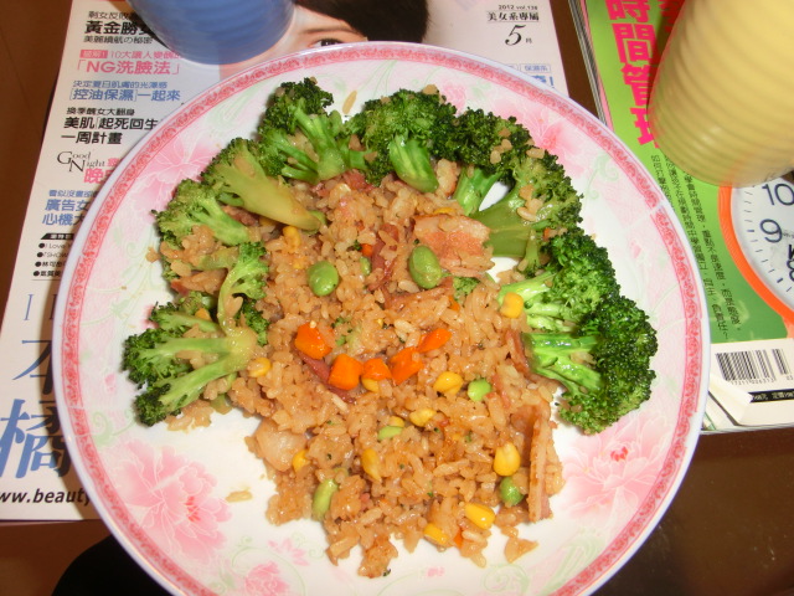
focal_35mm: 24
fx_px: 550
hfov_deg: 71.6
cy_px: 298
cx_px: 397
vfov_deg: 56.8
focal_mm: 4.24
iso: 125
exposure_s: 1/60
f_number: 3
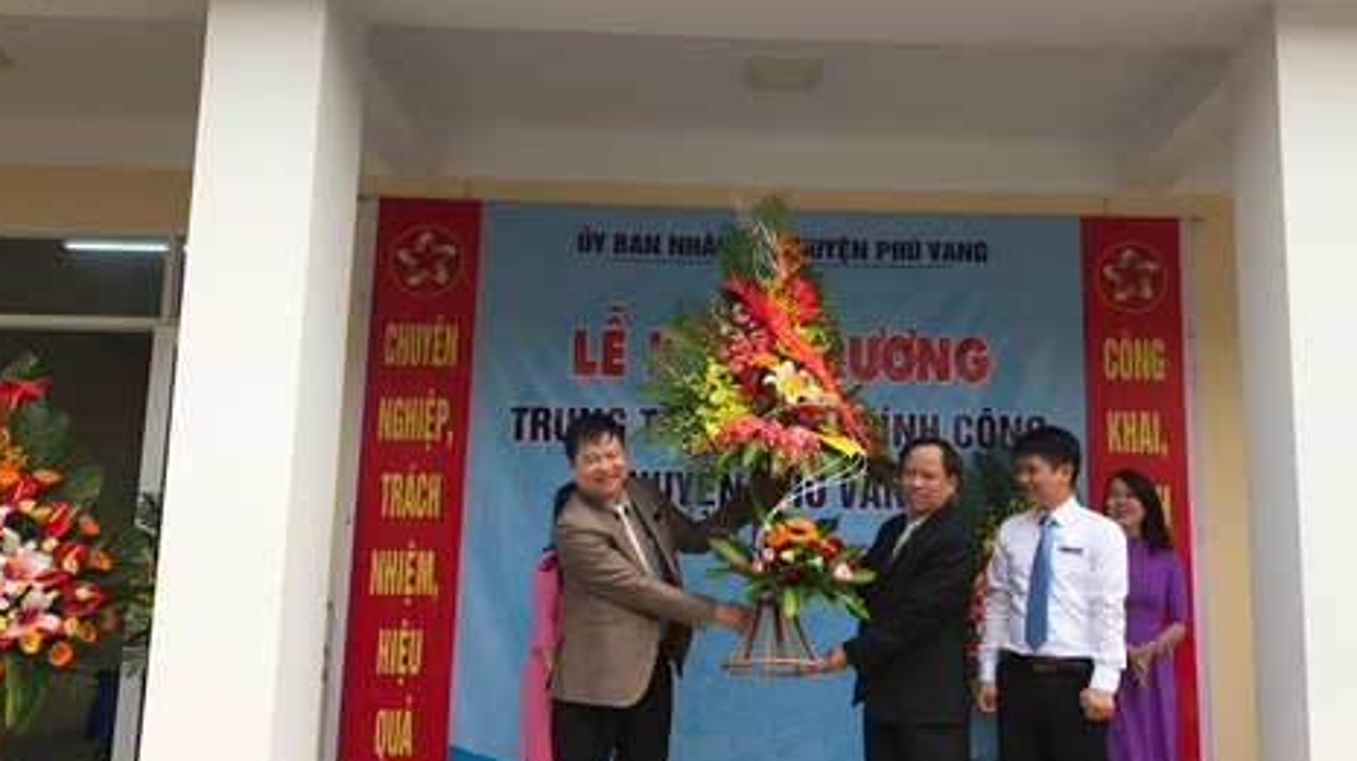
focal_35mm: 42
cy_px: 315
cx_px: 800
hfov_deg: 48.2
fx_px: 1510
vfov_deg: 28.3
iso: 20
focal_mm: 3.99
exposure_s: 1/1350
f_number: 1.8
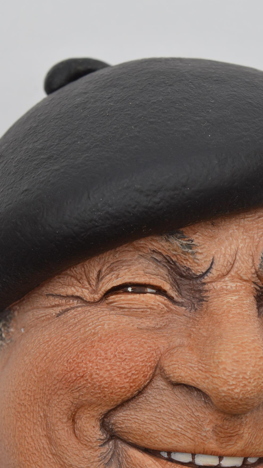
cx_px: 151
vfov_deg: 19.6
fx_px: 1339
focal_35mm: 108
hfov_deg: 11.2
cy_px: 386
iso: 100
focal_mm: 40
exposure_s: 1/80
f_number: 9
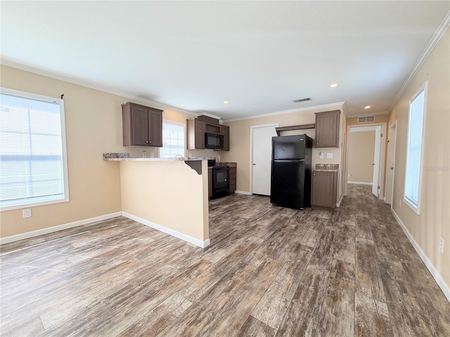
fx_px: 182
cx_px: 225
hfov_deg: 102.1
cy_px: 168
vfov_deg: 85.7
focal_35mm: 14
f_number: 2.2
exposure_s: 1/120
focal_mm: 2.22
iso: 64
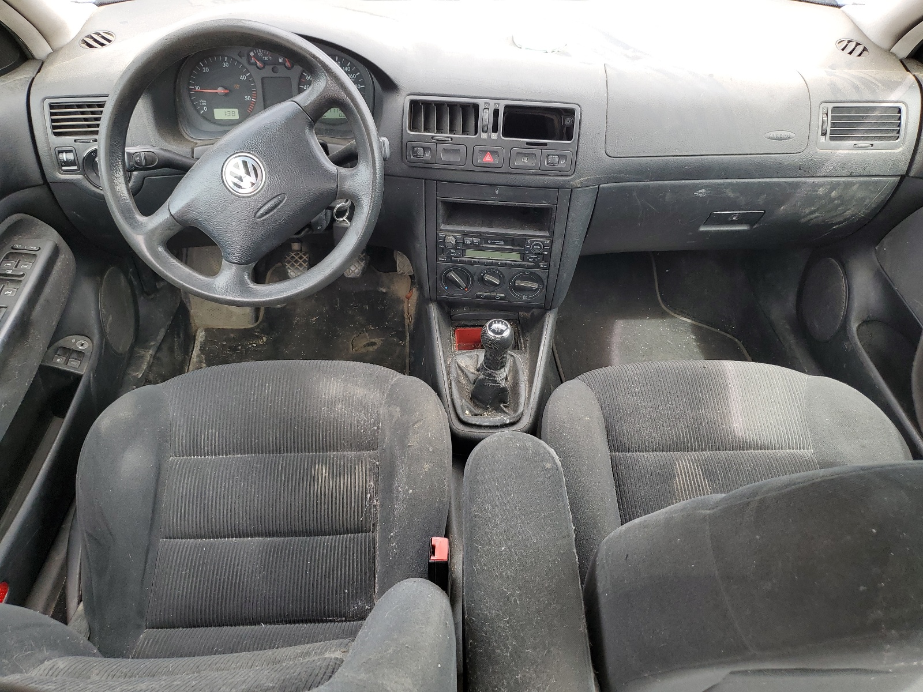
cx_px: 462
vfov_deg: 53.1
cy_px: 346
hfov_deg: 67.3
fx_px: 693
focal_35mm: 26
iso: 50
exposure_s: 1/192
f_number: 1.5
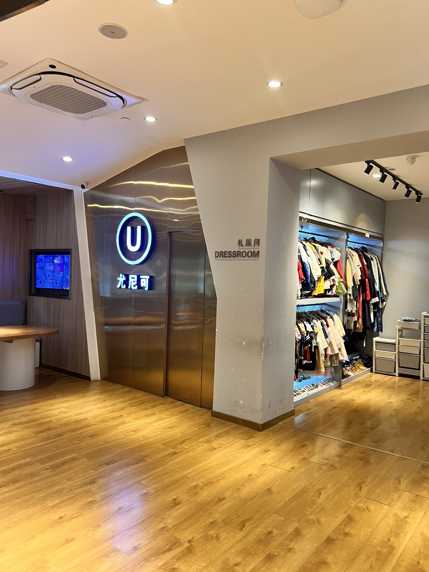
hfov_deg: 53.1
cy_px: 286
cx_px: 214
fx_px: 430
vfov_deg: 67.3
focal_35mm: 26
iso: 100
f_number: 1.5
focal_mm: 5.7
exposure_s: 1/50
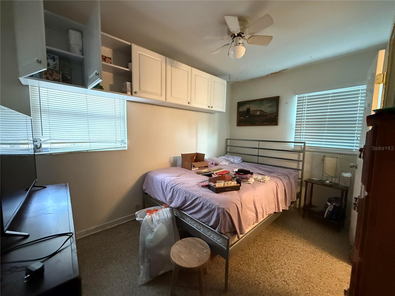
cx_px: 198
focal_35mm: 14
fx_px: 160
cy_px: 148
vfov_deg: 85.7
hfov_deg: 102.1
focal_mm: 2.22
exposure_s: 1/60
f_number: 2.2
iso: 1250
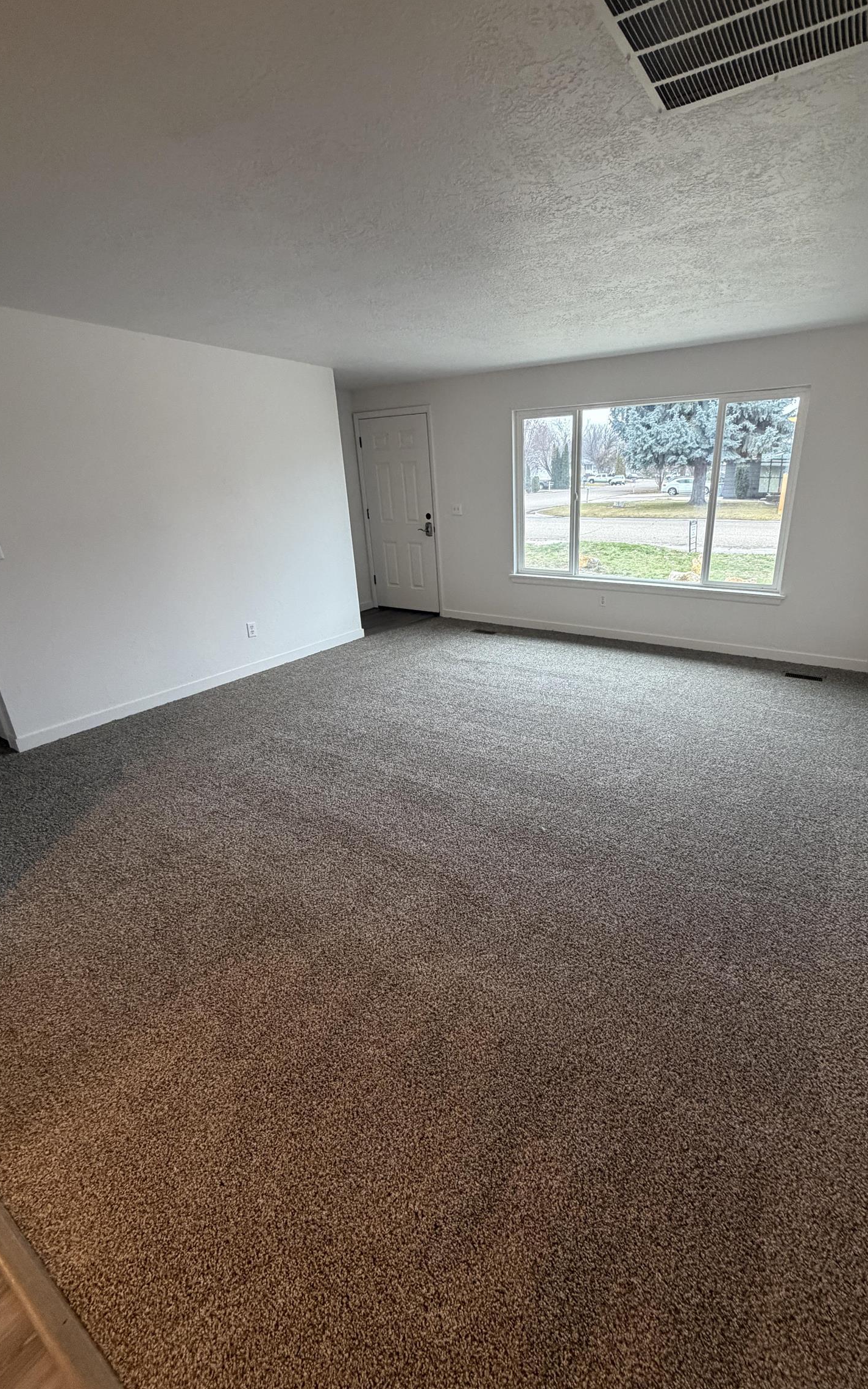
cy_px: 689
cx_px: 499
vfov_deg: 101.5
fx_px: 568
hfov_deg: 74.4
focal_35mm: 15
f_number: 2.2
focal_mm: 2.22
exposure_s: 1/60
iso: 320
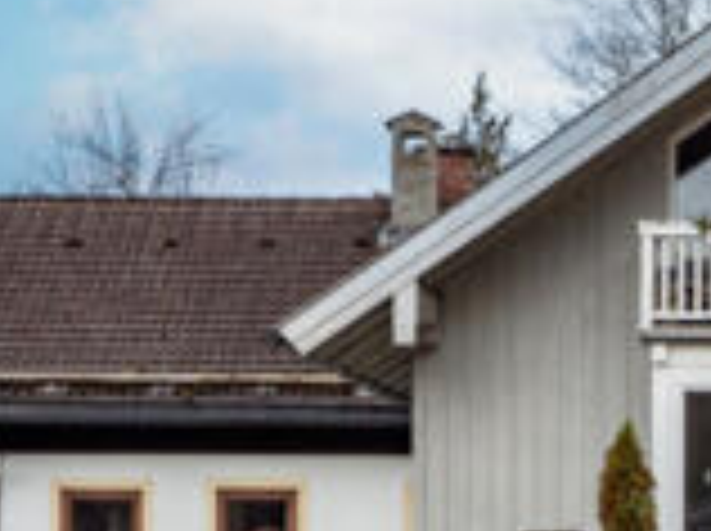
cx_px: 614
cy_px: 486
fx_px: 3815
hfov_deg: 10.6
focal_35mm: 186
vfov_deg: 7.9
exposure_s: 1/250
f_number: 7.1
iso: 250
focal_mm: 25
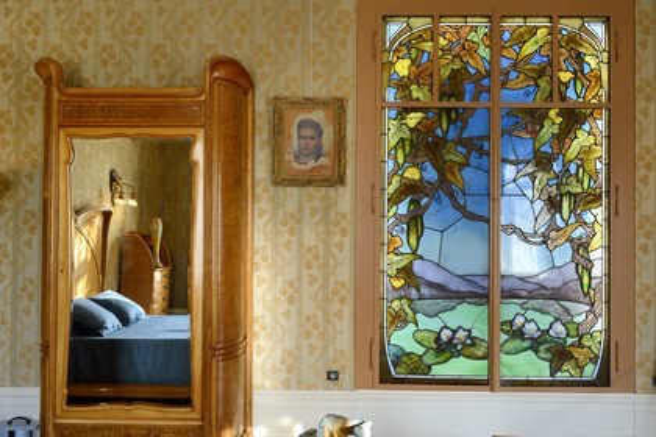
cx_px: 328
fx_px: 583
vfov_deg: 41.1
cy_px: 218
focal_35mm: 32
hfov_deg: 58.7
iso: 800
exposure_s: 1/40
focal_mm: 32
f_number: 5.6
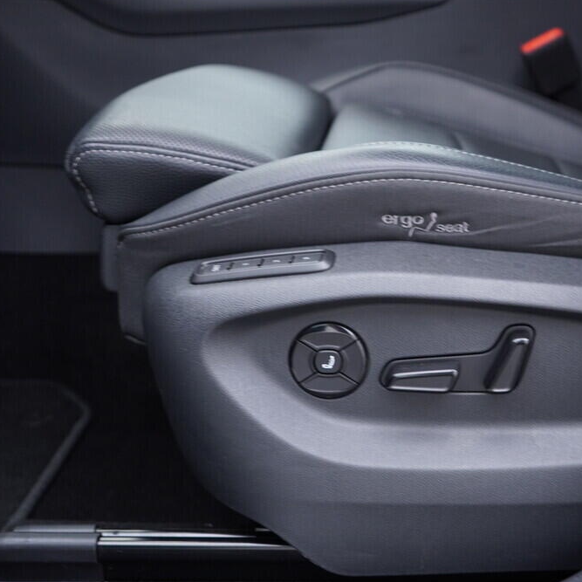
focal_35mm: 47
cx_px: 410
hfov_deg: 35.5
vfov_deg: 36.1
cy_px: 288
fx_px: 894
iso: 250
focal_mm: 24
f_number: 2.8
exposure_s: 1/40
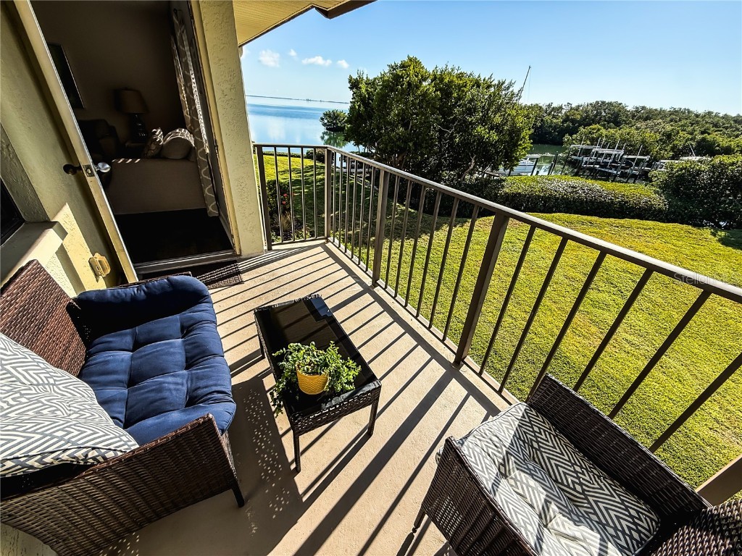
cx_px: 371
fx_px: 300
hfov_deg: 102.1
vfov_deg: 85.7
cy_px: 278
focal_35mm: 14
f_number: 2.2
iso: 50
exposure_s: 1/1068
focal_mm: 2.22
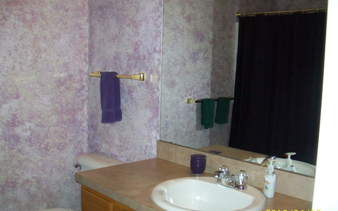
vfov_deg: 32.7
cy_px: 114
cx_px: 166
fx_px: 359
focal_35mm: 39
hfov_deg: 50.4
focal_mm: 6
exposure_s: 1/60
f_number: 2.7
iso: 160
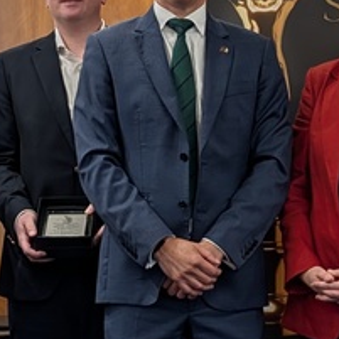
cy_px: 256
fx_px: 1197
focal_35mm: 108
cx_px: 187
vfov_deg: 16.0
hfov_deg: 16.1
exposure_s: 1/33.3
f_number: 1.68
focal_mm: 6.9
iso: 39
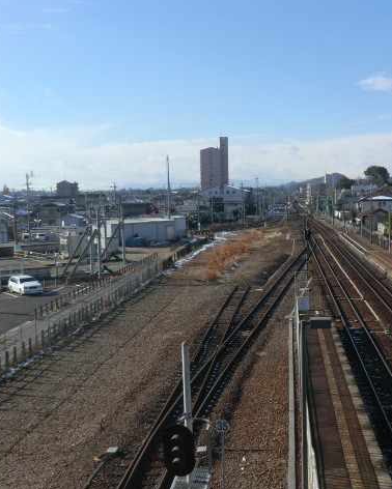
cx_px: 291
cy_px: 246
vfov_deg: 41.1
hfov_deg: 32.8
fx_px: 652
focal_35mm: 45
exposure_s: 1/640
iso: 64
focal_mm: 6.1
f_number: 3.6
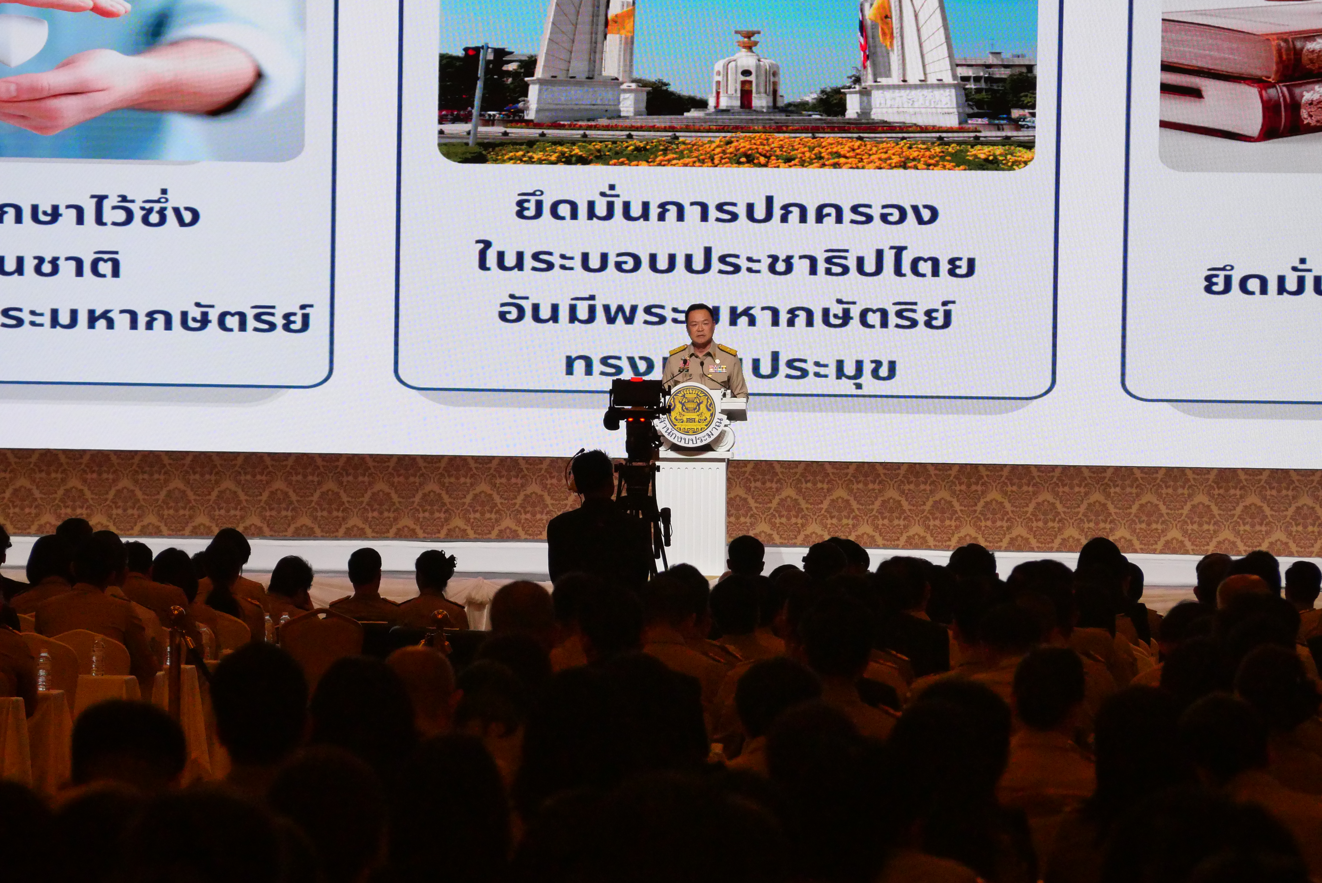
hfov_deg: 6.6
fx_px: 11427
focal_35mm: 311
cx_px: 661
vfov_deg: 4.4
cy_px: 442
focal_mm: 150
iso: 4000
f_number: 7.1
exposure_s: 1/500
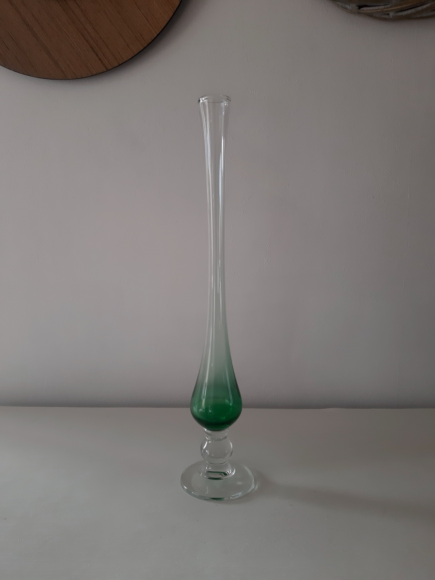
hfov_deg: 51.4
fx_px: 452
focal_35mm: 27
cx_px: 218
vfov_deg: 65.3
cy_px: 290
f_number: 1.7
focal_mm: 3.93
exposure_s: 1/100
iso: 80
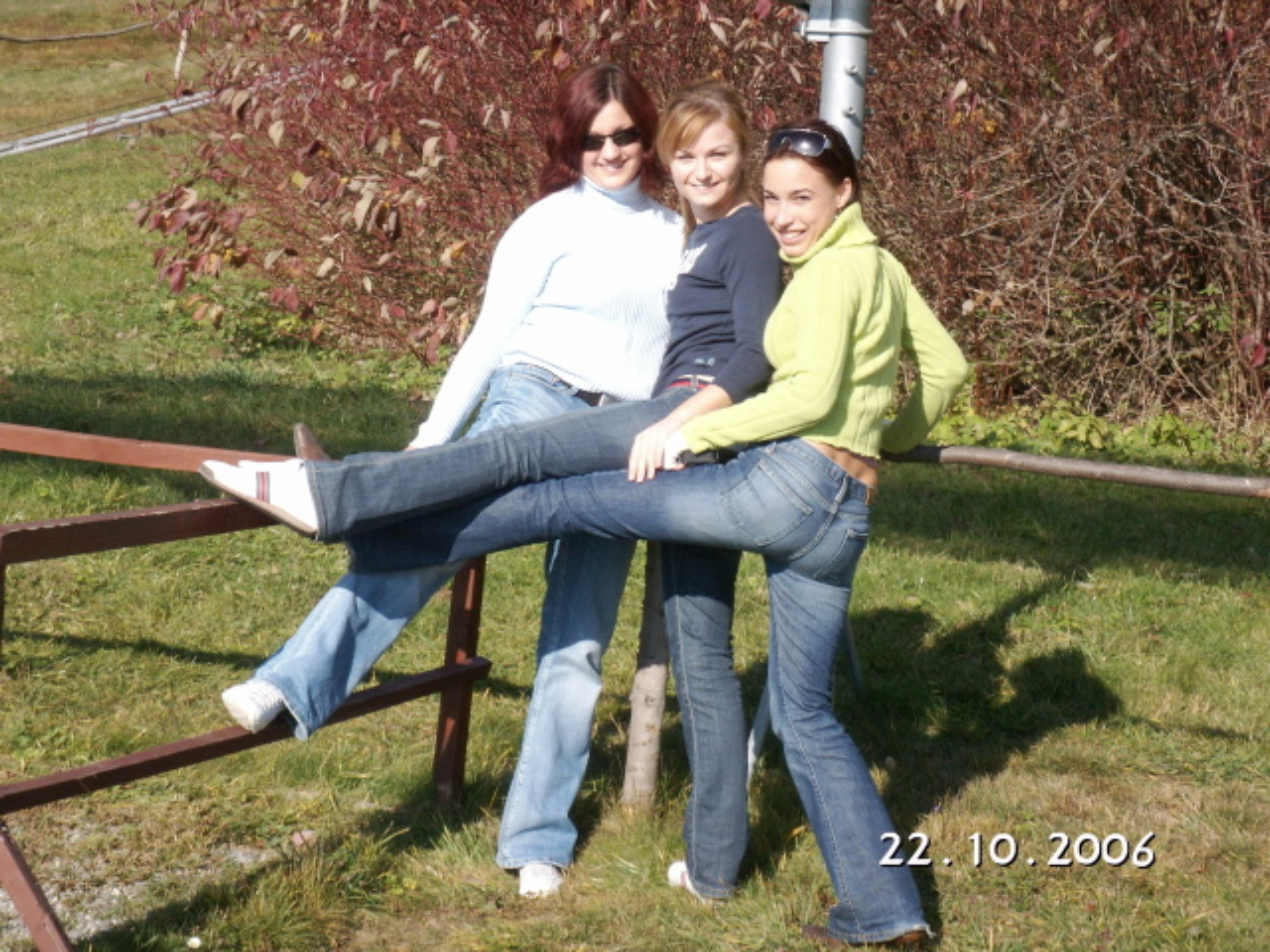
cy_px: 476
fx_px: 2935
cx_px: 635
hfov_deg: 24.4
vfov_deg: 18.4
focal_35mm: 80
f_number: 7.1
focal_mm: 16.6
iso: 50
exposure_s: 1/160
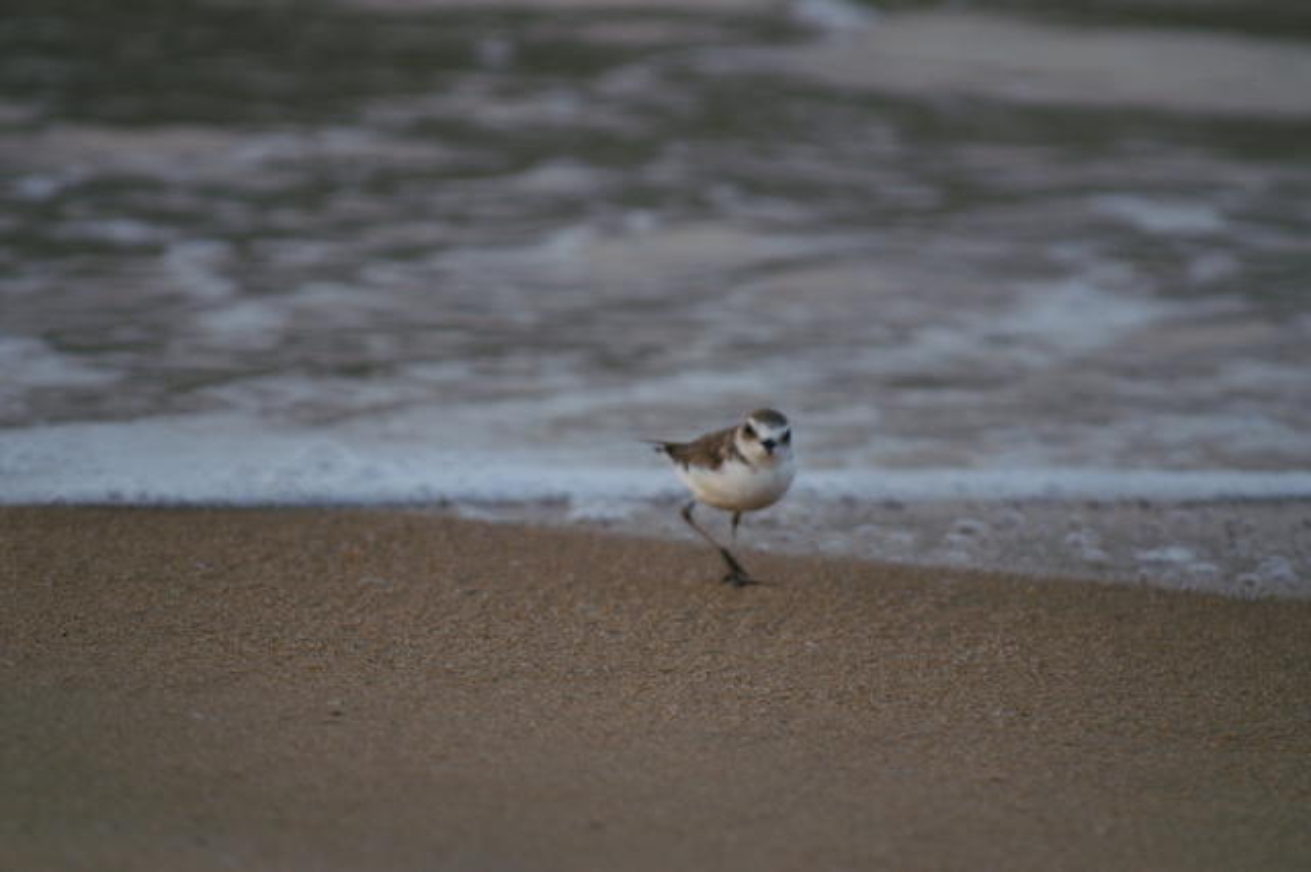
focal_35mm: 450
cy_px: 436
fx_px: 16378
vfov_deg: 3.1
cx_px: 656
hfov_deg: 4.6
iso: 400
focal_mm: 300
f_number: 5.6
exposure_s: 1/300
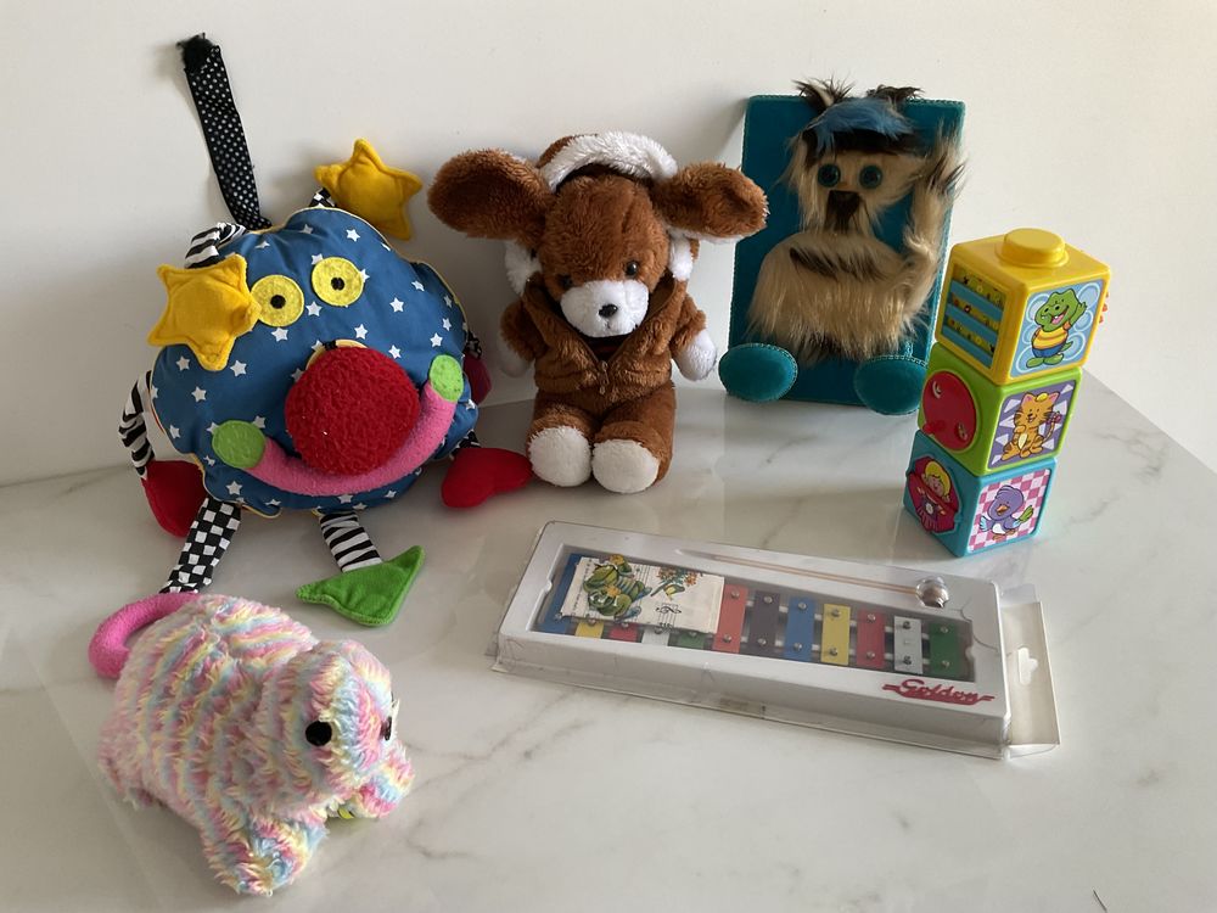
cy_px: 456
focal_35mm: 29
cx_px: 608
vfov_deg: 48.2
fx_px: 1020
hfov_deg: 61.7
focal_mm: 3
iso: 64
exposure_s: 1/60
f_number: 1.8
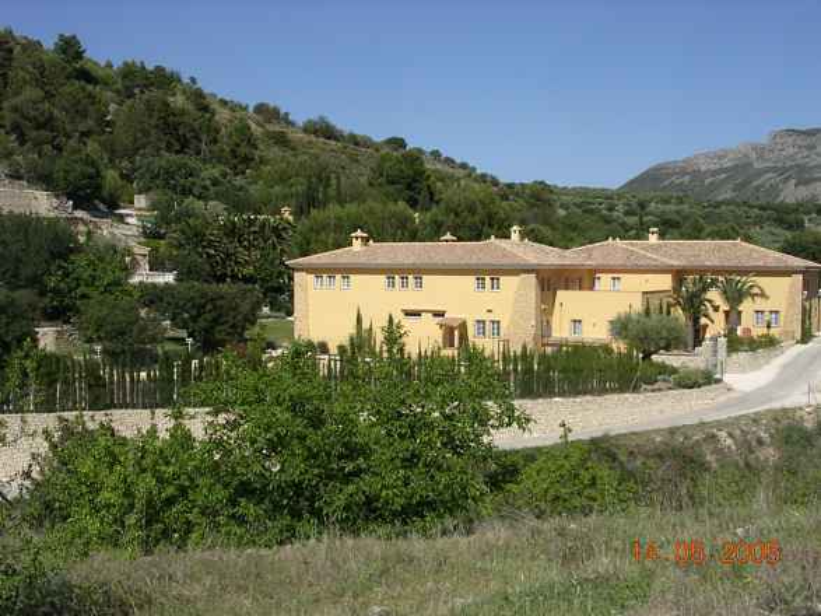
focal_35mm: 46
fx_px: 1091
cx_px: 410
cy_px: 308
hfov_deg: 41.2
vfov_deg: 31.5
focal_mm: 7.1
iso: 100
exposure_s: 1/392
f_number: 6.1
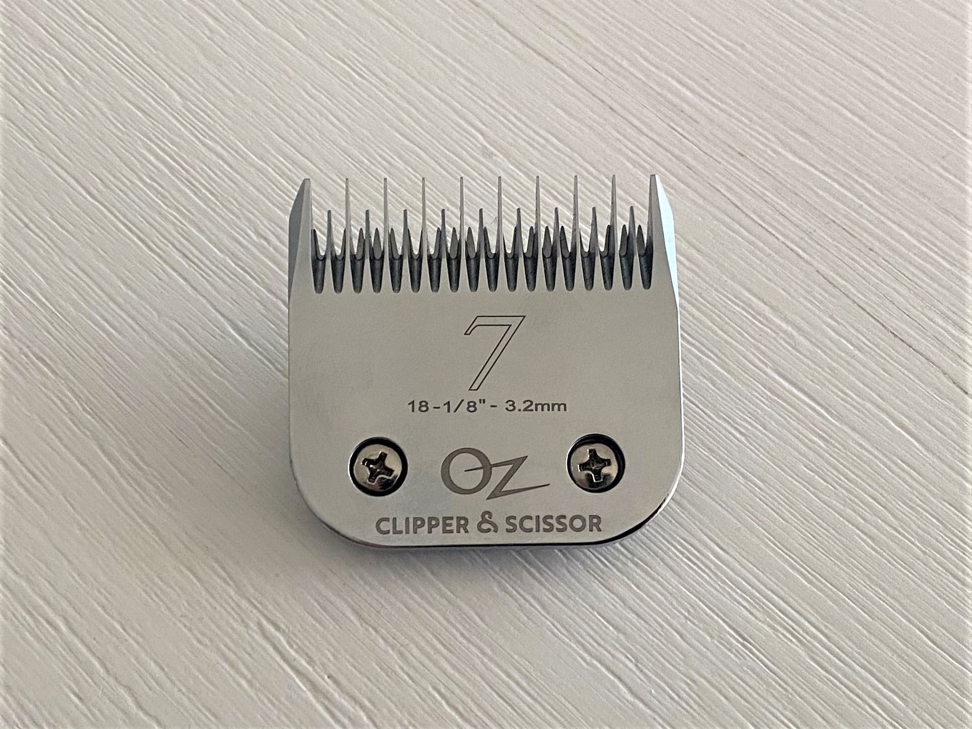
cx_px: 486
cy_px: 364
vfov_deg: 53.1
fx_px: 730
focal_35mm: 26
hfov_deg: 67.3
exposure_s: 1/96
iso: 125
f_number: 1.8
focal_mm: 4.25
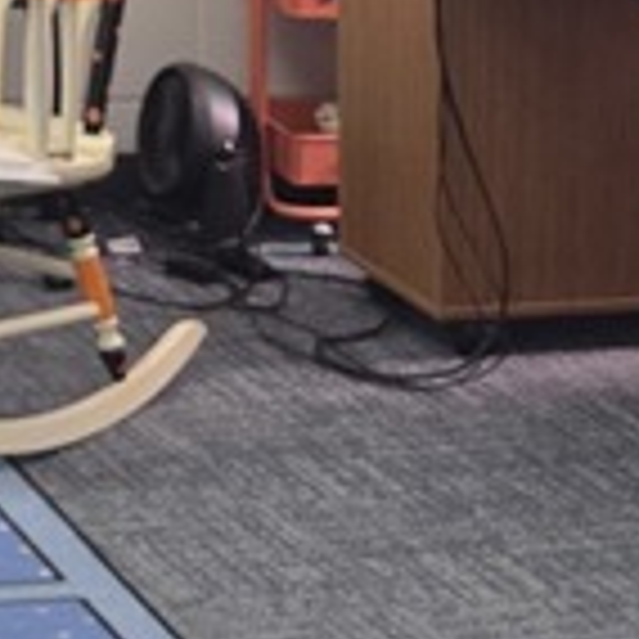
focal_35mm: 147
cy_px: 1364
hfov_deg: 11.4
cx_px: 990
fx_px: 3070
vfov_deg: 10.7
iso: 200
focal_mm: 6.3
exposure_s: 1/60
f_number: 1.7
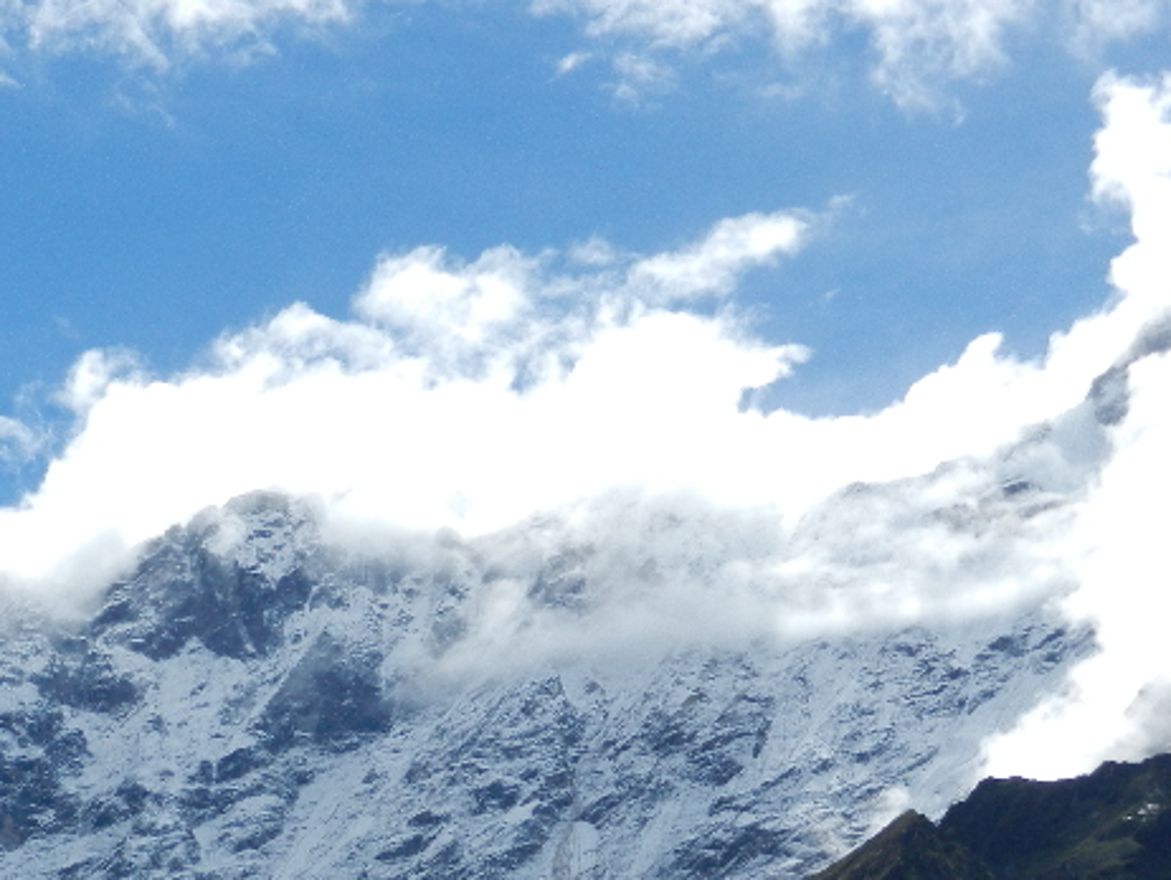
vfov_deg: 11.0
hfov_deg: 14.6
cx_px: 307
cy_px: 702
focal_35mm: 135
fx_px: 4569
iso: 160
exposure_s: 1/1250
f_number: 4.8
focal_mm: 14.1
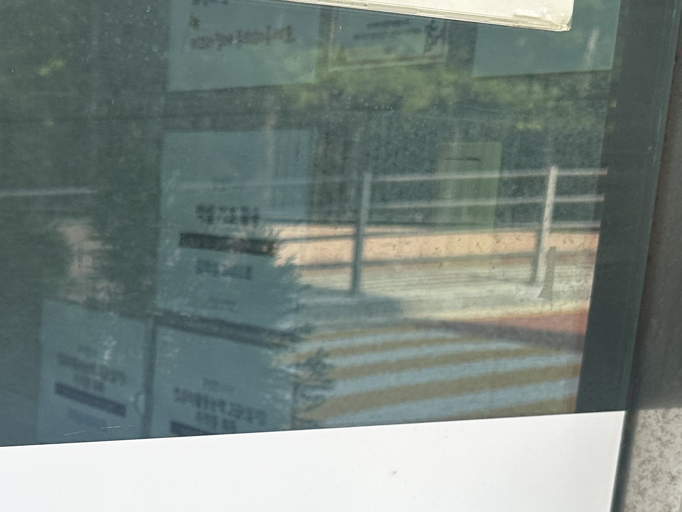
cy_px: 559
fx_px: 1360
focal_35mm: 69
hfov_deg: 27.4
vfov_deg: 20.4
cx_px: 105
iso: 80
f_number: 1.78
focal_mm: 6.86
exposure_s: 1/424
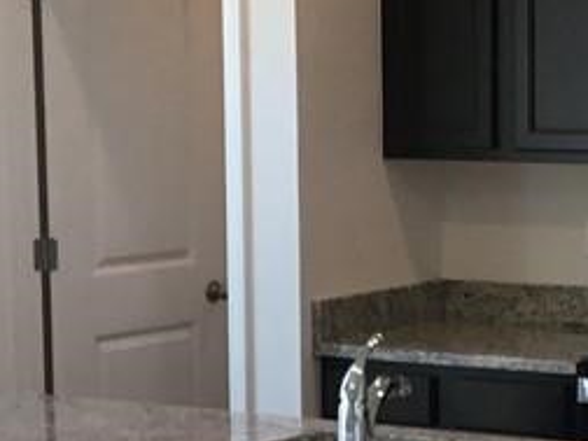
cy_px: 352
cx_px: 595
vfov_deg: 11.7
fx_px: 2140
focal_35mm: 126
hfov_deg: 15.3
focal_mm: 3.3
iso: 32
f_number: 2.4
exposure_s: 1/30
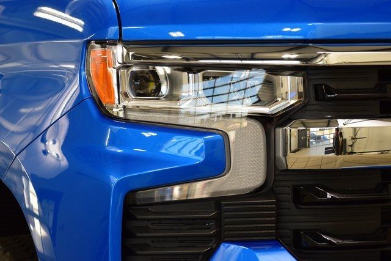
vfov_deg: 13.0
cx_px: 196
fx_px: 1141
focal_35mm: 105
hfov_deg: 19.5
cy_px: 130
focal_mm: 70
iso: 1600
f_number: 5
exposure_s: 1/125
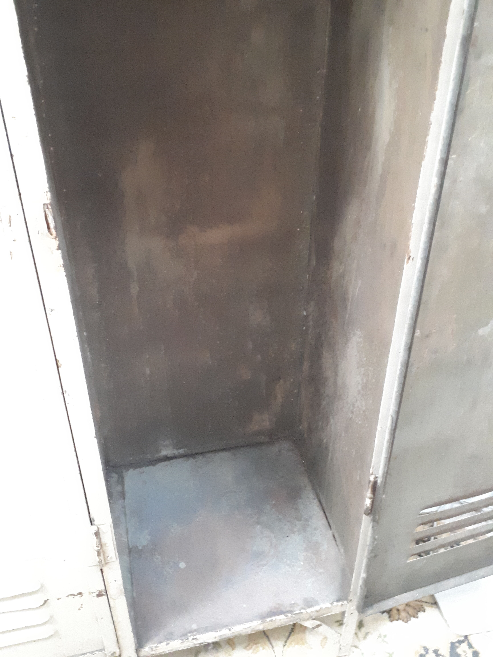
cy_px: 328
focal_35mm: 27
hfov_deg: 51.4
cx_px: 246
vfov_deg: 65.3
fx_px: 513
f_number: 1.9
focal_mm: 3.6
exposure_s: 1/17
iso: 1000
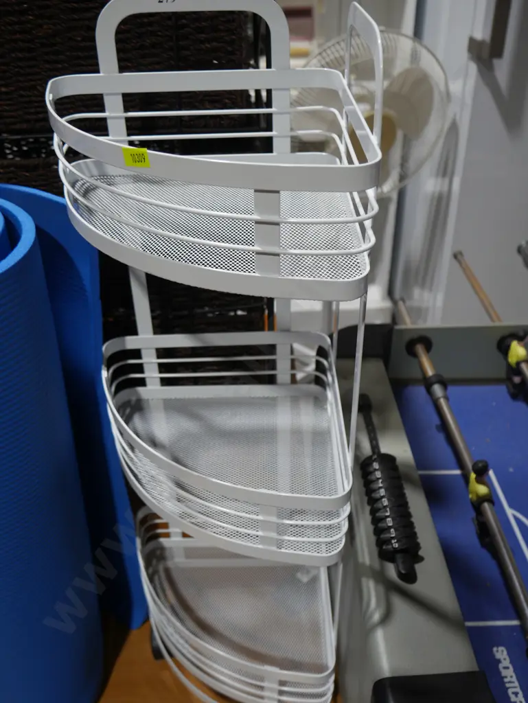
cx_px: 264
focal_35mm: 34
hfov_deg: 41.8
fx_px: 691
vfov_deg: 53.9
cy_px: 352
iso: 200
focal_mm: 17
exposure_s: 1/100
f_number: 4
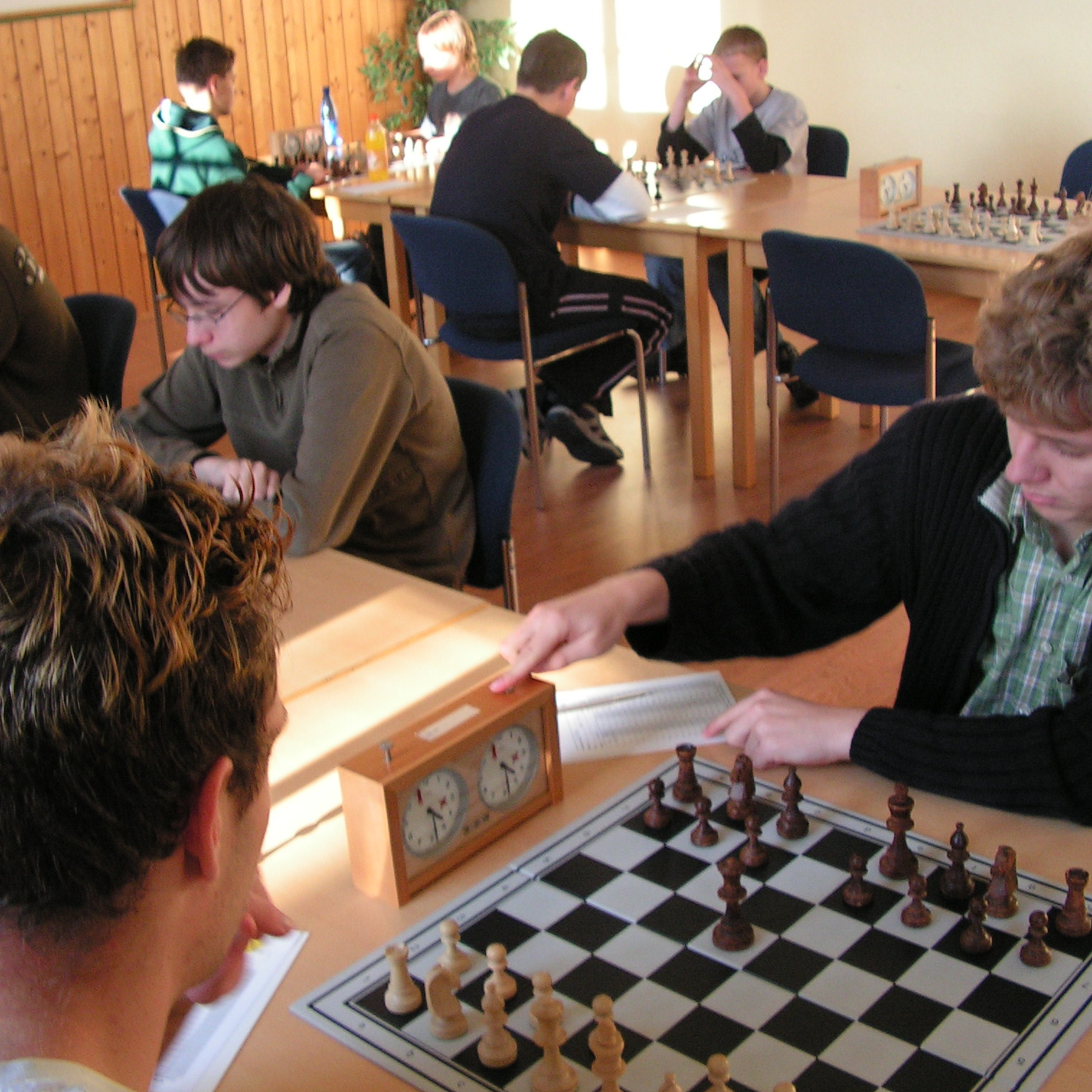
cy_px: 548
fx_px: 1535
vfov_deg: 39.2
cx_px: 569
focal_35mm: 43
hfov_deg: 39.2
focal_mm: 6
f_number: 3.2
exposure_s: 1/40
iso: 125
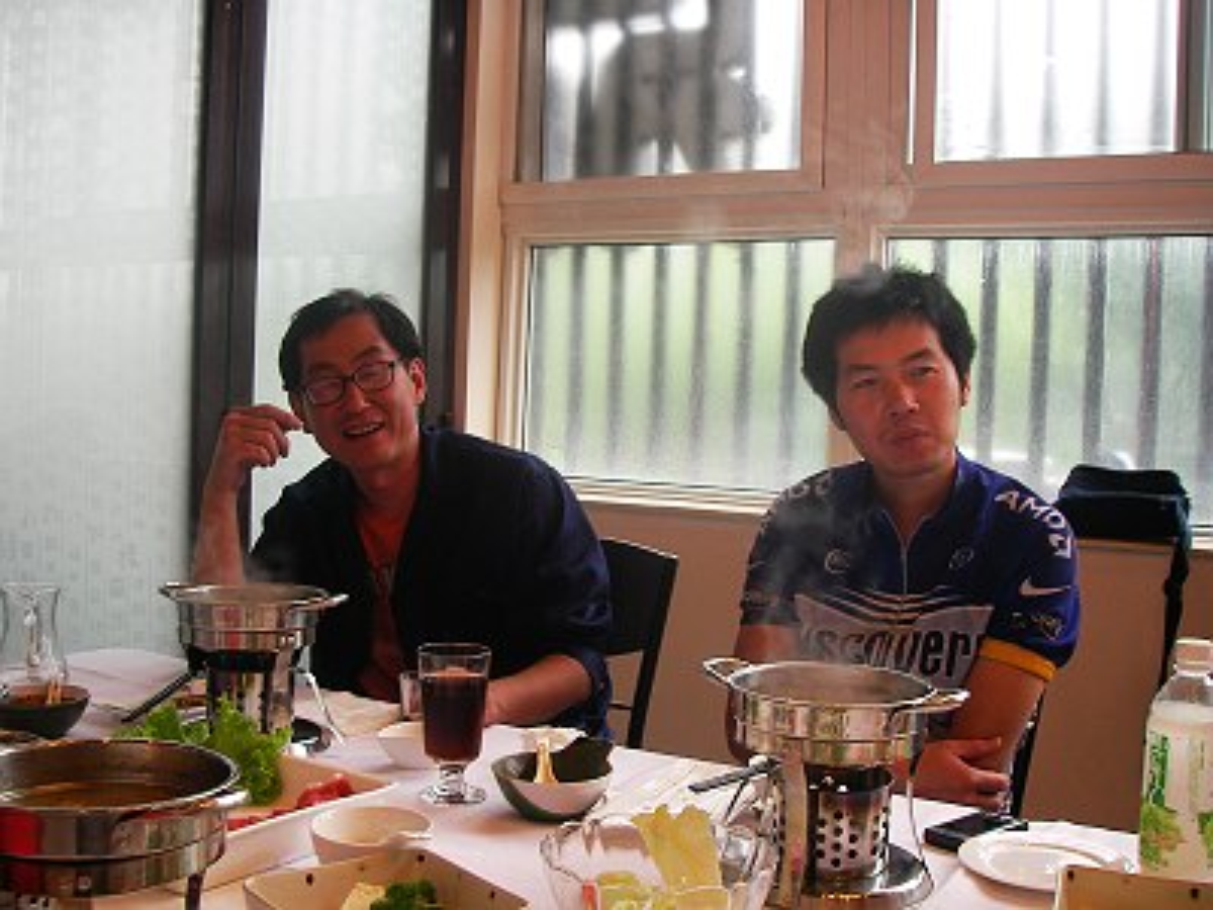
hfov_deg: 49.0
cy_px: 455
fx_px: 1332
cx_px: 606
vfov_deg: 37.7
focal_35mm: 38
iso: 50
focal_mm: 6.3
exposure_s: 1/50.7
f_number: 3.3
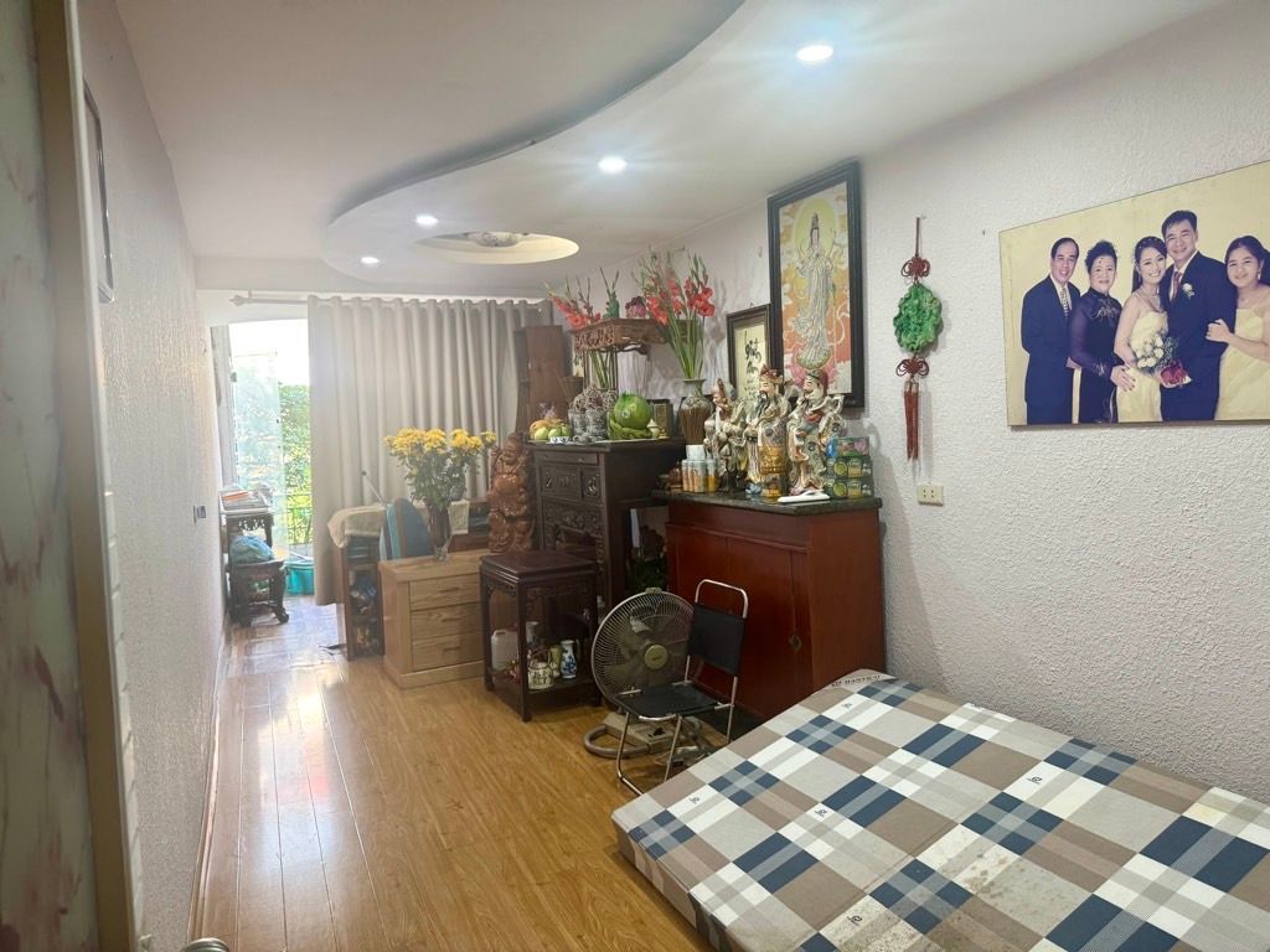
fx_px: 881
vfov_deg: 56.8
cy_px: 476
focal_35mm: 24
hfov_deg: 71.6
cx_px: 635
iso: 200
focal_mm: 6.76
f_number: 1.78
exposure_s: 1/107
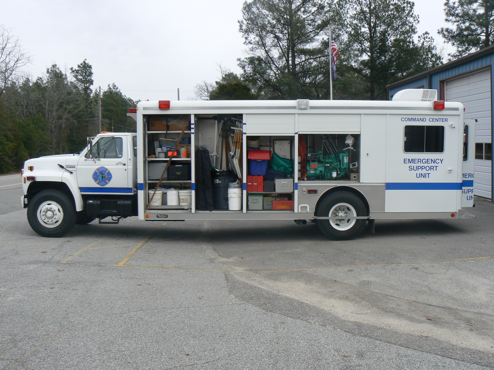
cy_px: 185
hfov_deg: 51.4
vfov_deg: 39.7
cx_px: 247
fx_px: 514
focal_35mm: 36
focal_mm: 6
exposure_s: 1/160
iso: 80
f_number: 5.6
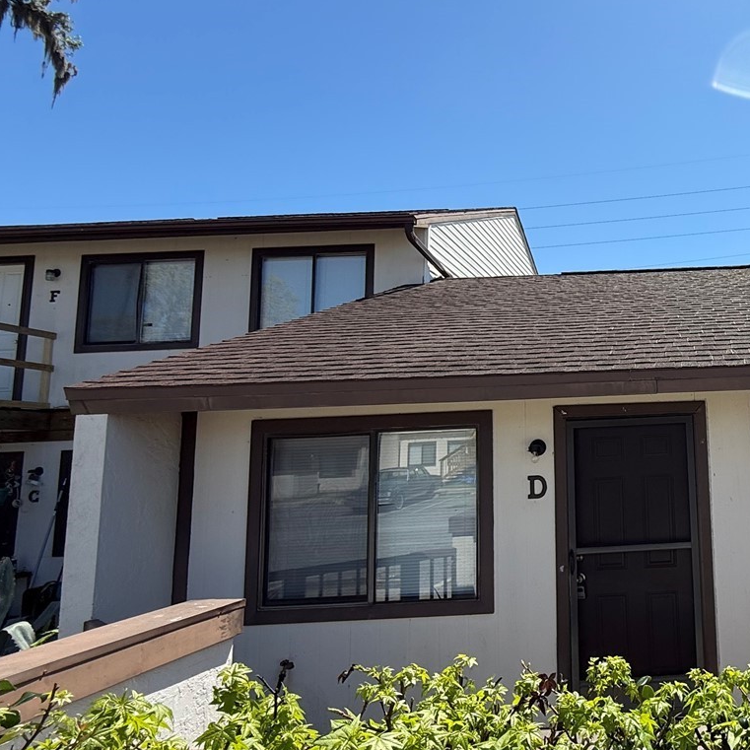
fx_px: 637
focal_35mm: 26
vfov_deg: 60.9
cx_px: 683
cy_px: 367
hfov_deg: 53.0
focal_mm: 2.22
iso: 50
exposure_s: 1/1656
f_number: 2.2
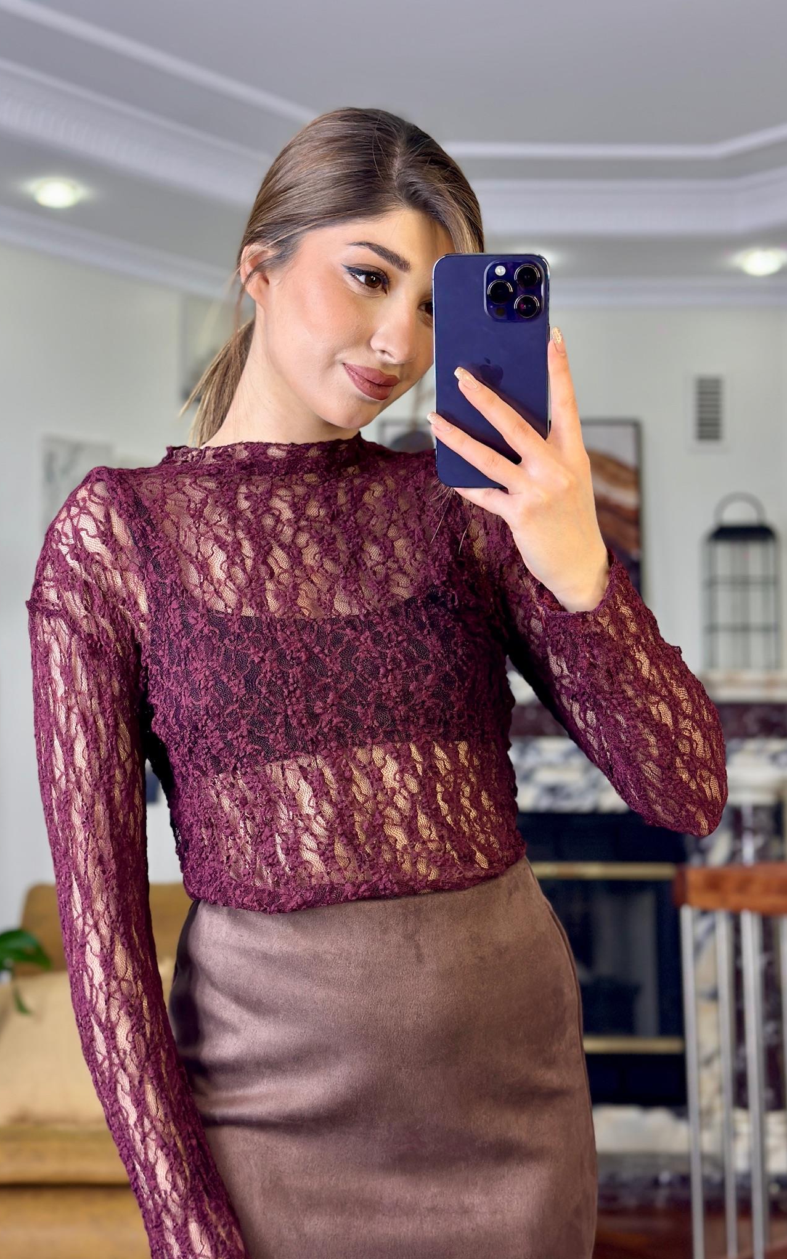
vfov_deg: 39.6
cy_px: 630
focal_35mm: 51
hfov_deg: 25.3
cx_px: 327
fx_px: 1750
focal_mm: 6.86
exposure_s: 1/100
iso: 80
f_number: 1.78
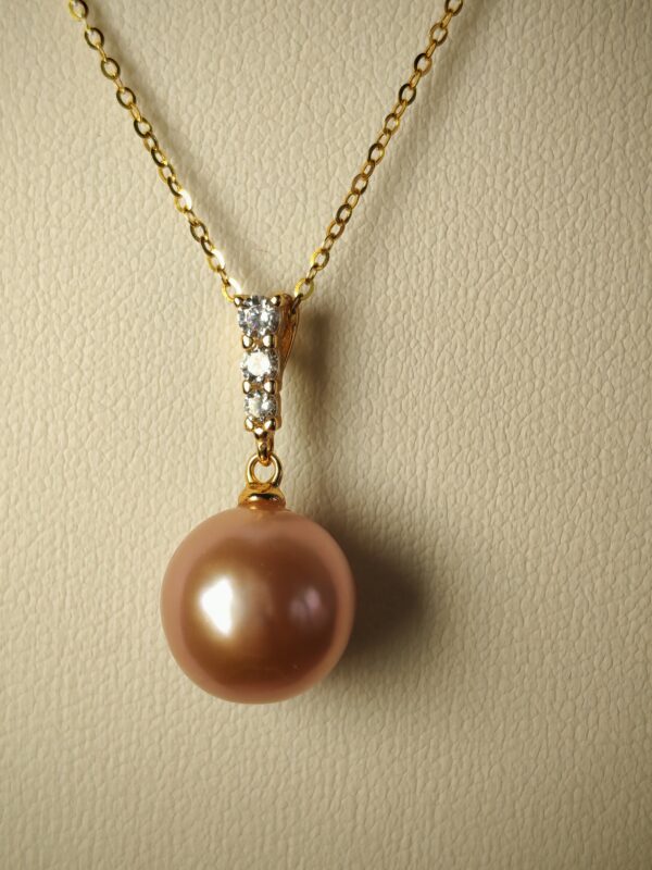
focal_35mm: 68
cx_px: 326
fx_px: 1708
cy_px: 435
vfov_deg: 28.6
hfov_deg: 21.6
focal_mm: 5.52
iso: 50
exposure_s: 1/180
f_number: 1.95
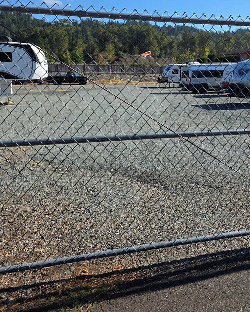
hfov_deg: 42.7
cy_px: 101
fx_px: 314
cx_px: 170
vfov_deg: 51.7
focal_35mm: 34
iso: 80
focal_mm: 6.3
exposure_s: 1/5296
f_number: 1.7
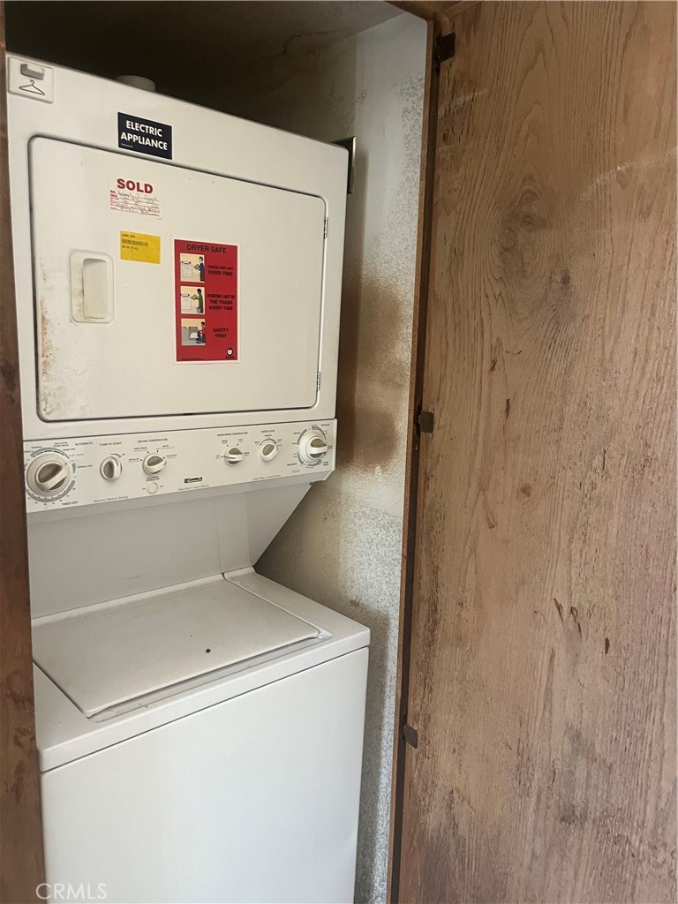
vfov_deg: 67.3
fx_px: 679
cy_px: 452
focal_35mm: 26
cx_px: 339
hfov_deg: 53.1
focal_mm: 5.1
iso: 250
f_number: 1.6
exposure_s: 1/60
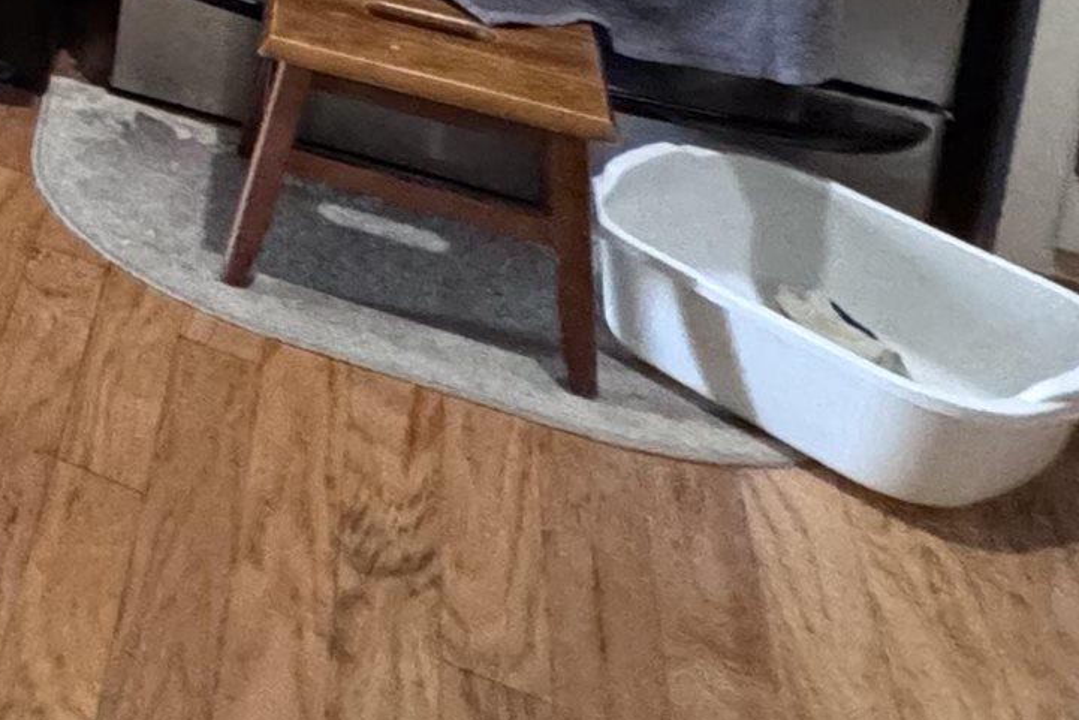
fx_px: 1859
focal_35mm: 62
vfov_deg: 17.2
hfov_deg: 19.2
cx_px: -1076
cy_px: -638
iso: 640
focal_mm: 2.22
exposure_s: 1/60
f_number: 2.2
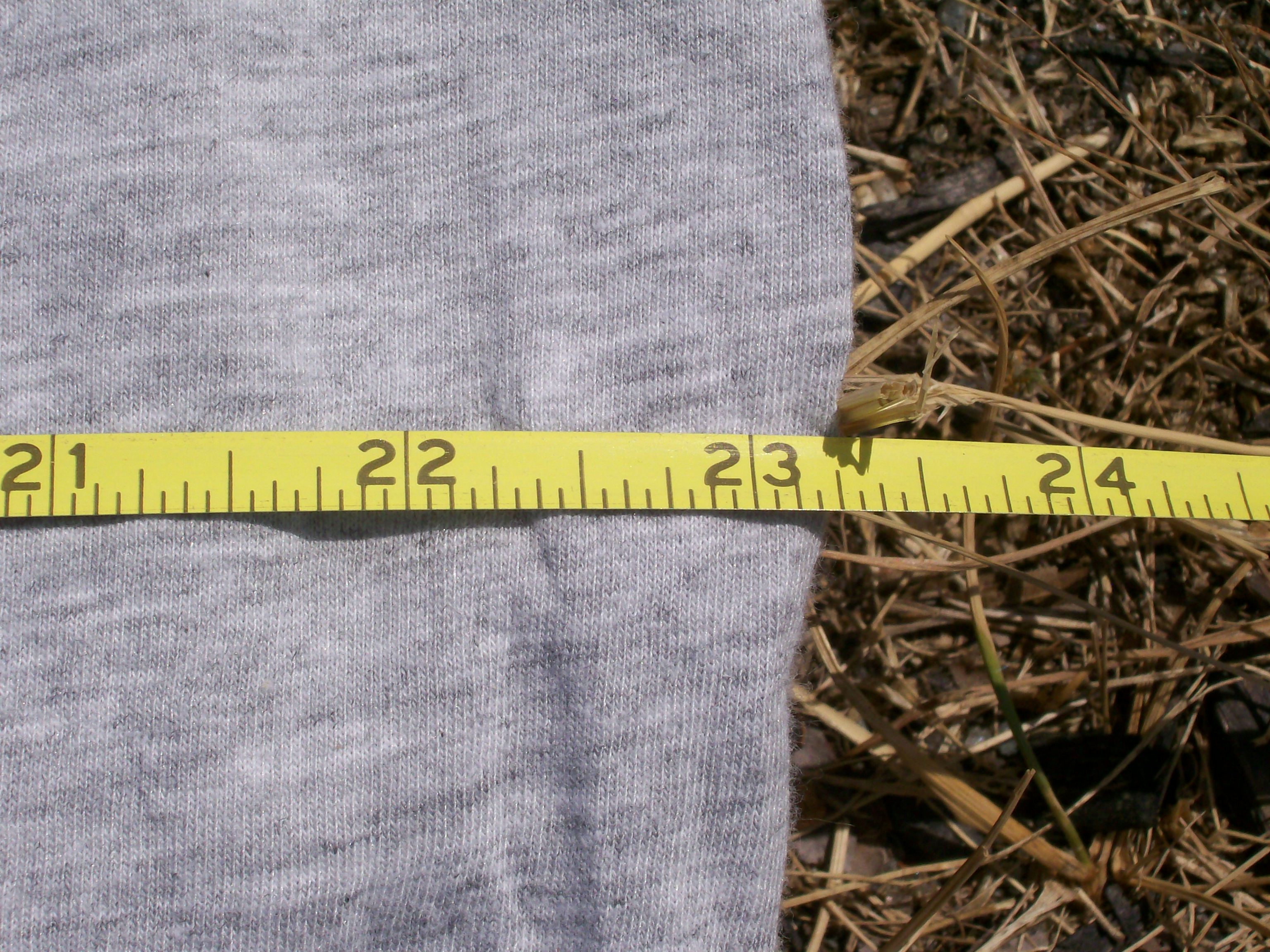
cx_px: 635
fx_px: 3192
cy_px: 476
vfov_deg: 17.0
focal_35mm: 87
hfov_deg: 22.5
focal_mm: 14.3
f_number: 7.6
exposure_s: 1/1112
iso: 80
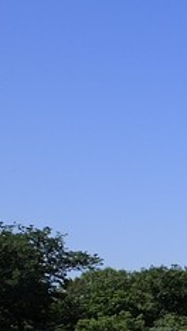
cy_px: 311
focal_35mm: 100
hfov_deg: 6.4
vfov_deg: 20.8
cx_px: 938
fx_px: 880
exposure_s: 1/160
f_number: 14
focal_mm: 14
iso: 200
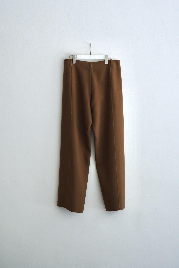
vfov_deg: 40.3
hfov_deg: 27.5
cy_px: 134
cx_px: 90
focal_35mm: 49
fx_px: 365
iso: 320
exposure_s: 1/160
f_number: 4.5
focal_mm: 49
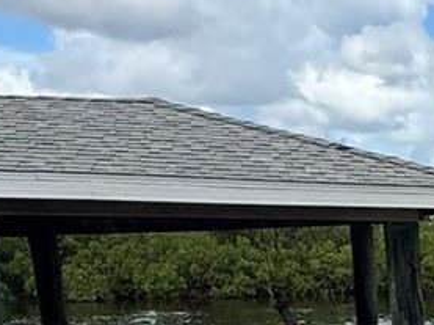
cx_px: 805
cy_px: 414
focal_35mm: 81
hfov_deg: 18.3
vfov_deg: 17.2
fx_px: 1014
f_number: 2.2
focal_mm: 2.22
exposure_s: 1/1656
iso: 50
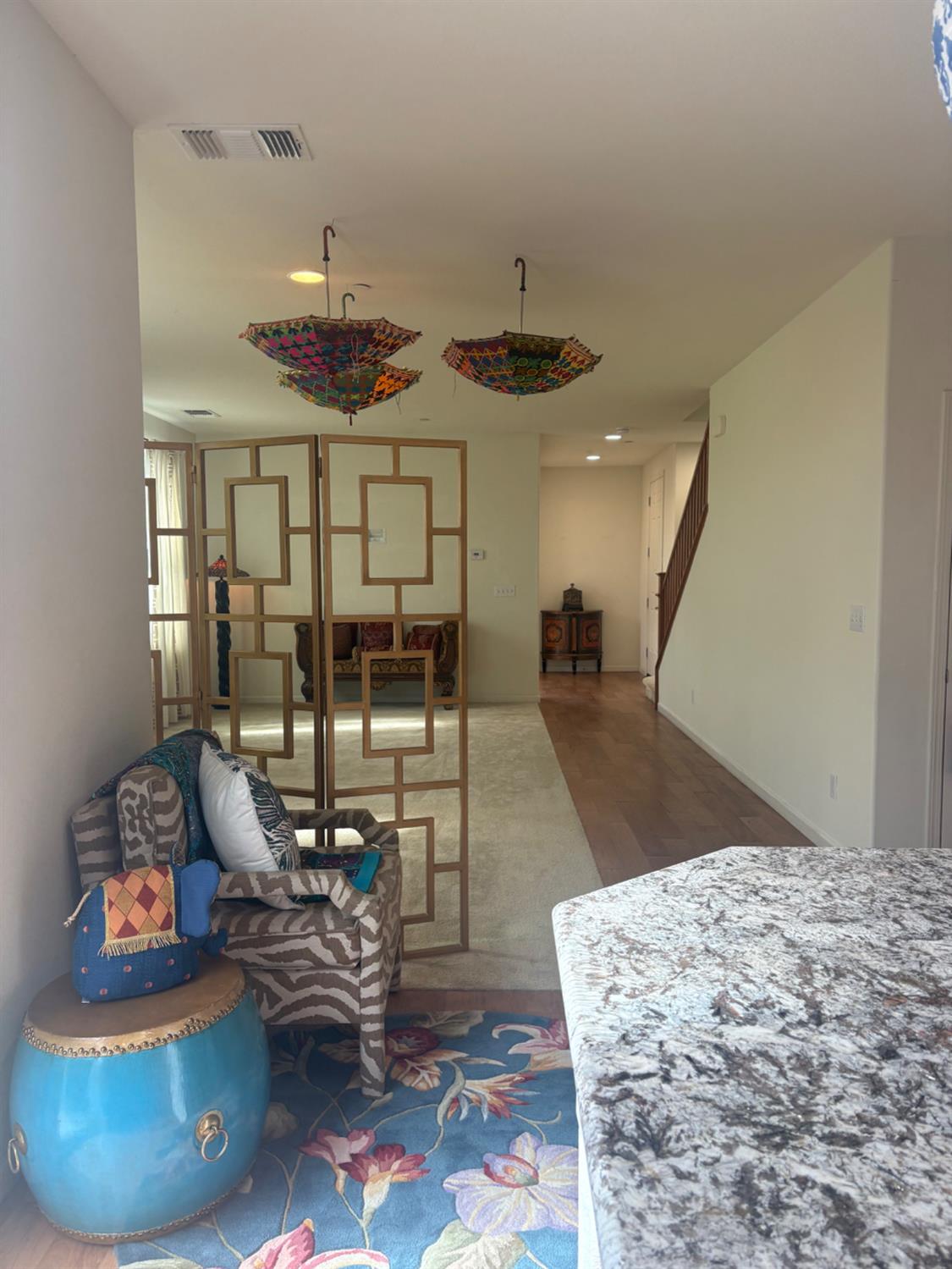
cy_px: 634
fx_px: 953
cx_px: 476
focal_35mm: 26
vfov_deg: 67.3
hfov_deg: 53.1
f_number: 1.6
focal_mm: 5.96
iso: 64
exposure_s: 1/142
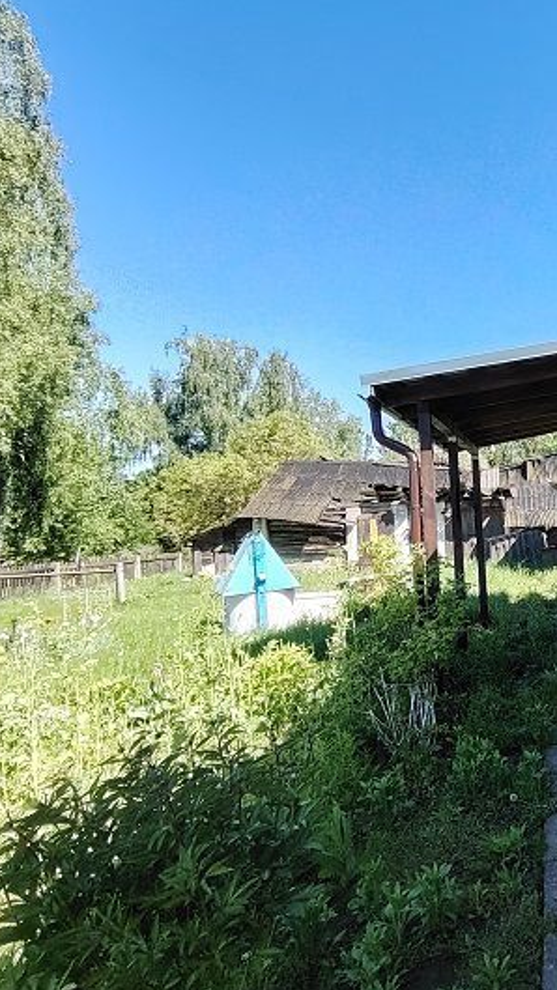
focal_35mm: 24
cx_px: 553
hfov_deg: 41.6
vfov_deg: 76.3
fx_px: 630
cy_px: 492
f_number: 2.2
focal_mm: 1.42
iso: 100
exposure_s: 1/252
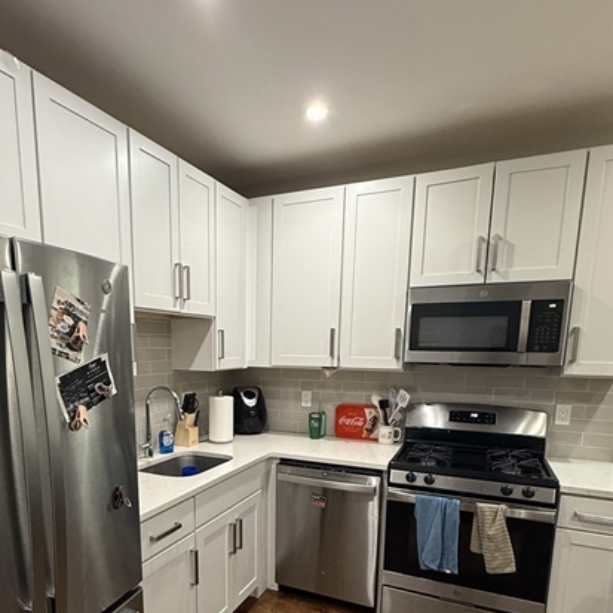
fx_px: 461
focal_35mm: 23
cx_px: 251
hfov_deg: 66.7
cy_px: 424
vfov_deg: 64.9
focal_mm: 2.22
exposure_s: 1/60
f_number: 2.2
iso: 200
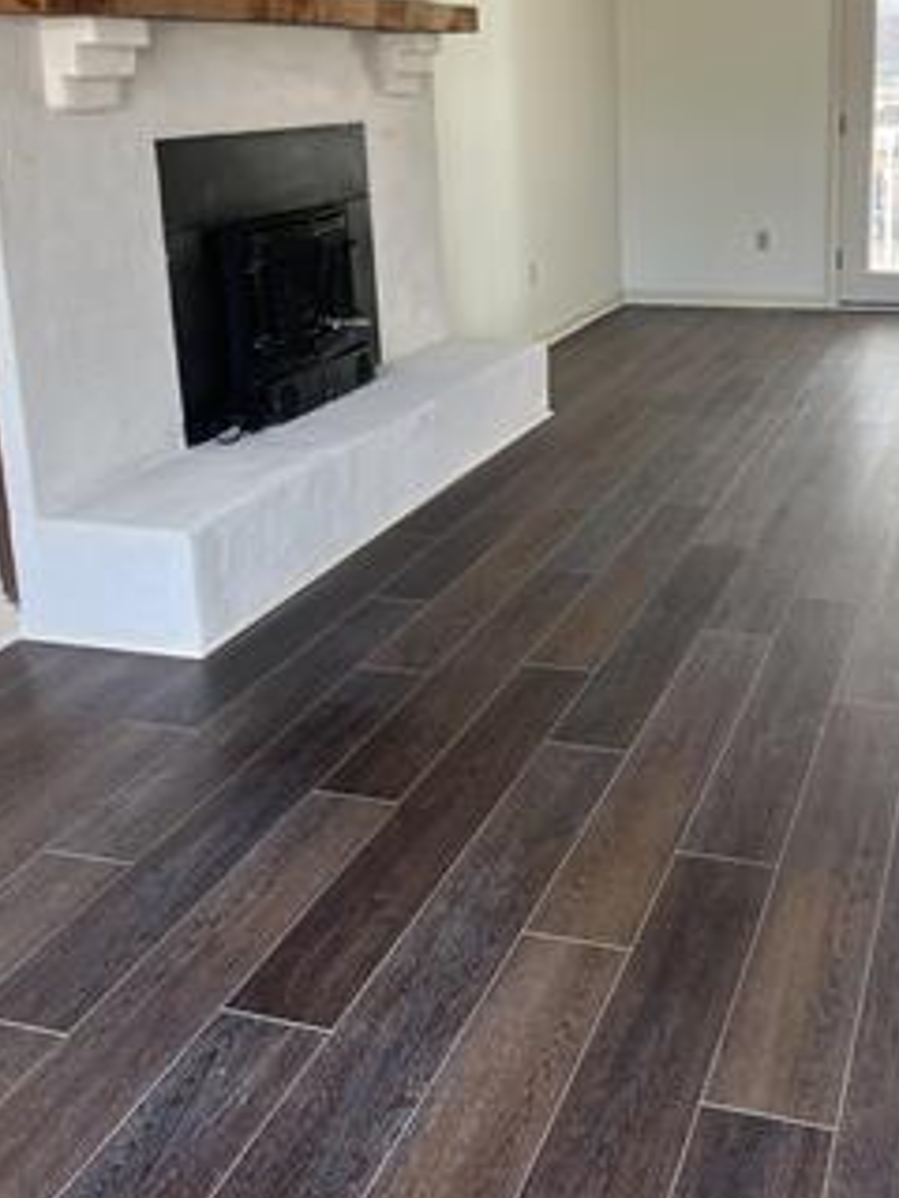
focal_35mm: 39
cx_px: 659
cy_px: 389
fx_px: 1350
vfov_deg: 47.0
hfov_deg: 36.1
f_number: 1.5
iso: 80
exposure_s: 1/121
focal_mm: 5.7
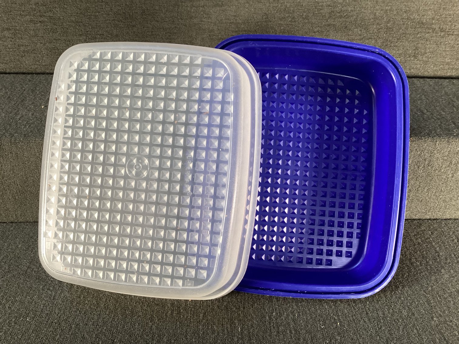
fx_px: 411
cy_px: 172
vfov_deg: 45.4
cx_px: 230
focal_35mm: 31
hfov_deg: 58.3
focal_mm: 3.3
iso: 100
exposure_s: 1/60
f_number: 2.4
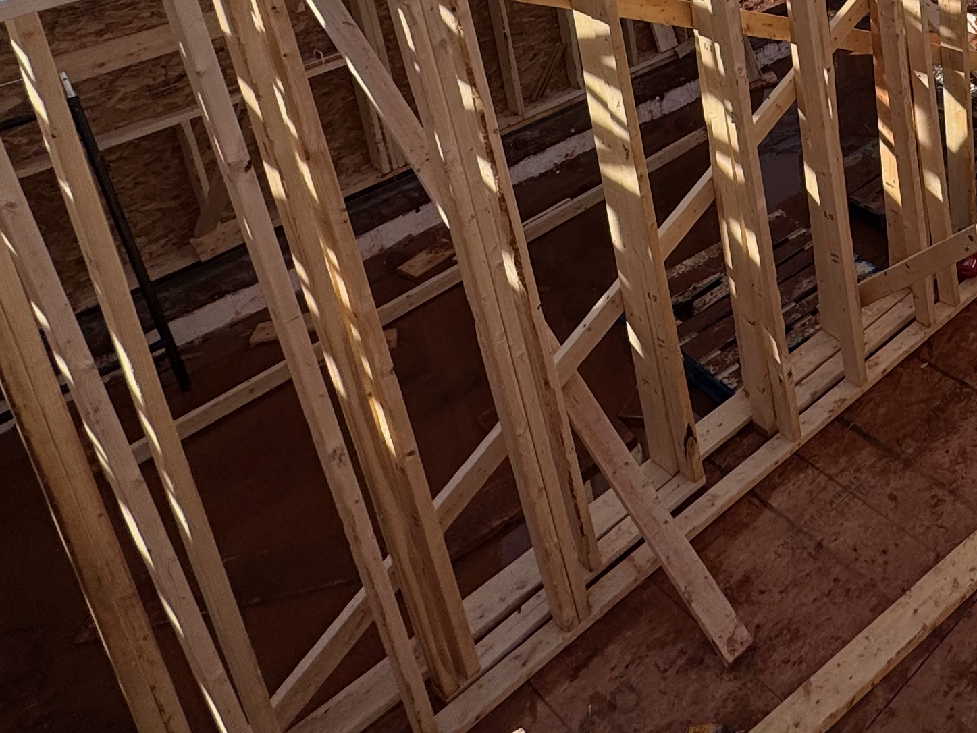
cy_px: -124
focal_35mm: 39
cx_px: 1063
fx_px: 1101
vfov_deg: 31.5
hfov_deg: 39.5
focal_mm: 2.22
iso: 40
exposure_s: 1/1709
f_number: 2.2
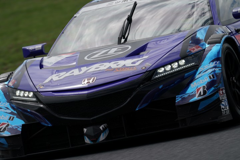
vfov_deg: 1.6
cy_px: 80
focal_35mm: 840
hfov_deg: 2.5
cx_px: 120
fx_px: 5600
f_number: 11
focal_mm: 840
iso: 200
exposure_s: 1/500
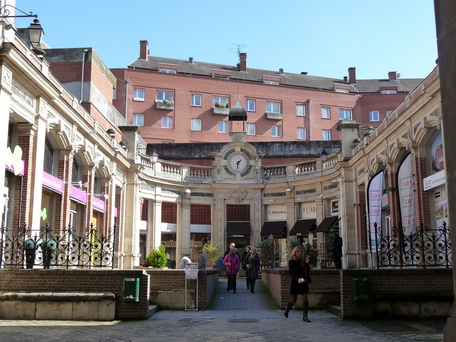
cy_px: 171
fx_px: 580
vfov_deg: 32.9
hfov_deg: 42.9
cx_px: 228
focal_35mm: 44
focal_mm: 6.7
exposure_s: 1/400
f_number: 3.9
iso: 160
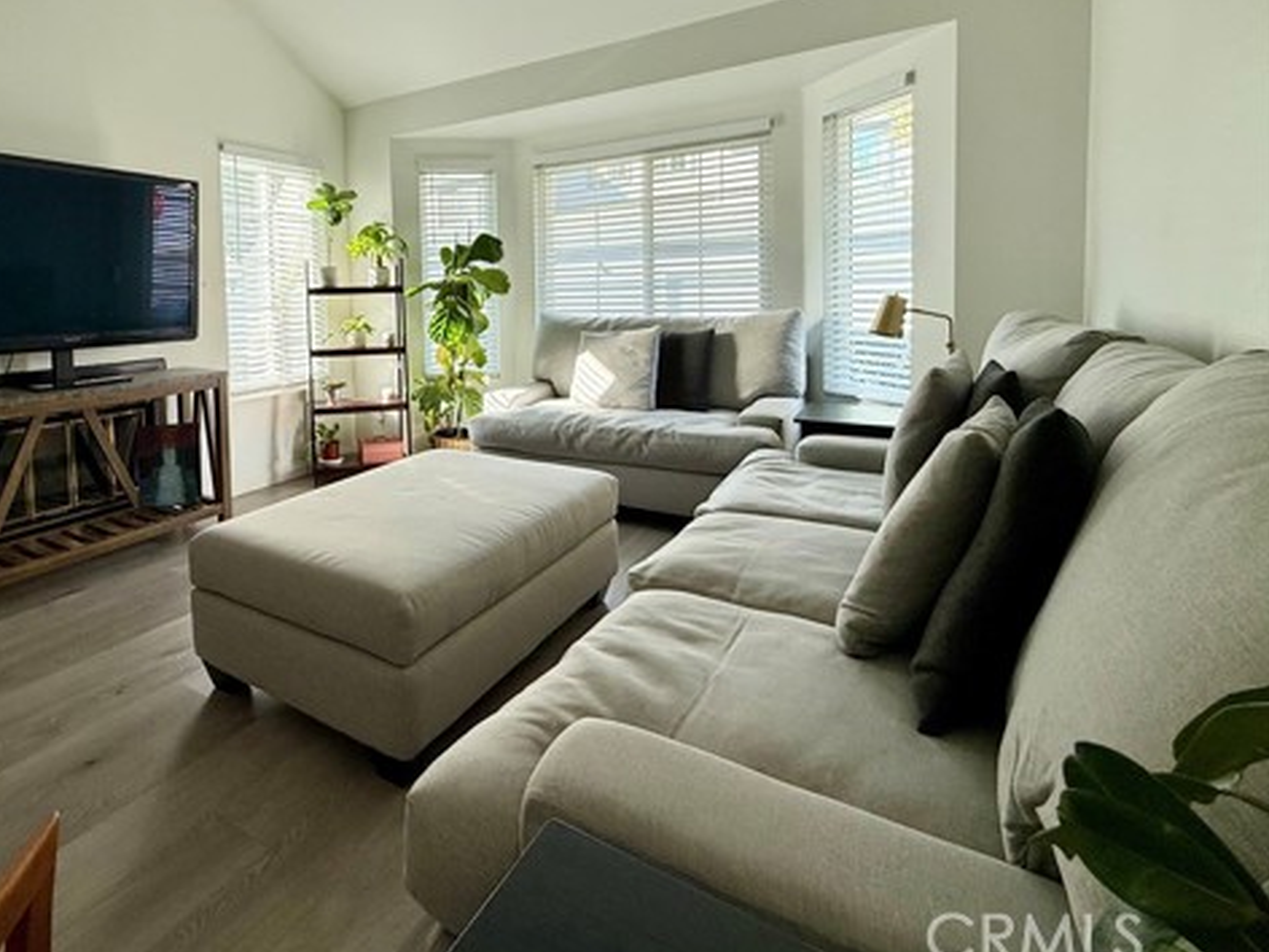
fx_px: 697
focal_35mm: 19
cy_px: 331
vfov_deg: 67.1
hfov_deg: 81.6
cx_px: 414
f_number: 2.2
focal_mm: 2.22
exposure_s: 1/106
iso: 64
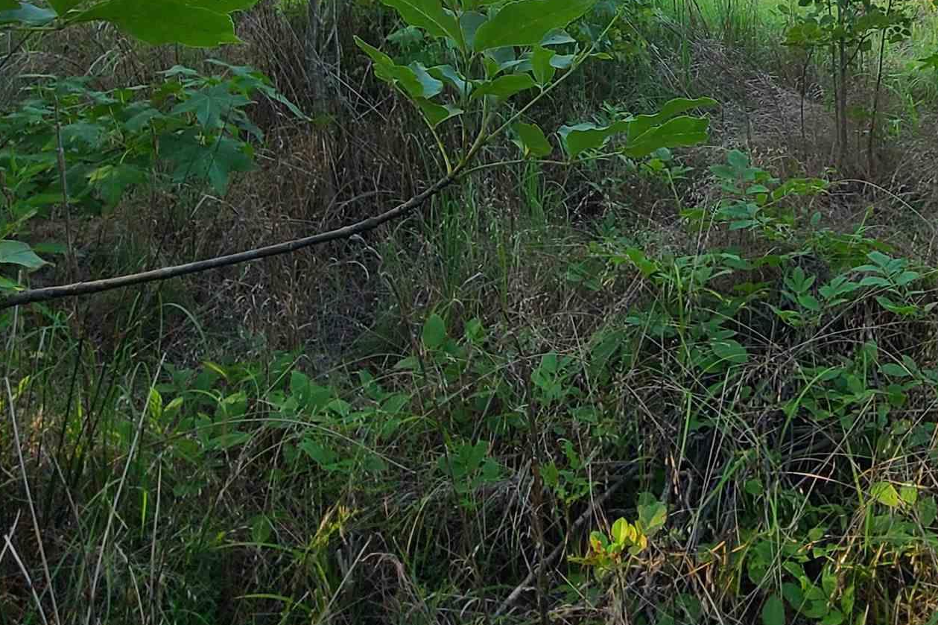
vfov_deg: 32.5
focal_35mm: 33
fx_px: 860
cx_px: 710
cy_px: -139
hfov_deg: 54.4
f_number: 2.2
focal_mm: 2.2
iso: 50
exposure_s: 1/359
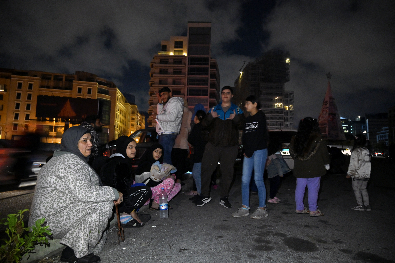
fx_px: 263
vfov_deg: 53.1
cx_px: 198
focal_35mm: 24
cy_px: 132
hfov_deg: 73.8
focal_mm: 24
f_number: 4
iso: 3200
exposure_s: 1/13
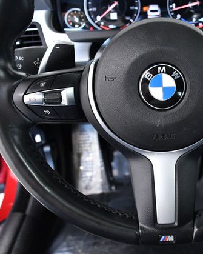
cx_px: 162
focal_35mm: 43
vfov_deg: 42.9
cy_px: 129
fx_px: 323
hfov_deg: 33.9
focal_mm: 20
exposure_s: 1/125
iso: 2500
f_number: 5.6
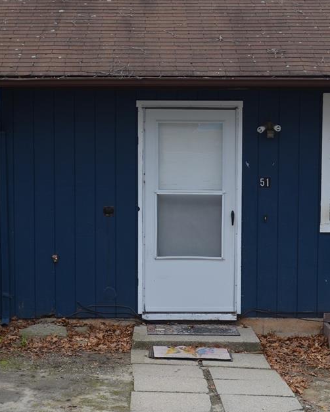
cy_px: 238
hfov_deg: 16.3
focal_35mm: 95
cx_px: 165
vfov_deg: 20.2
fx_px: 1154
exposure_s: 1/250
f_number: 8
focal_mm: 55
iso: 200
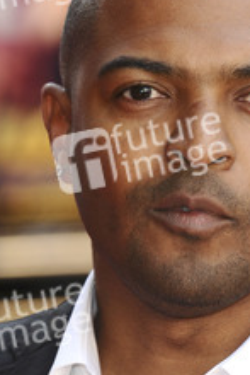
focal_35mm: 395
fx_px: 4107
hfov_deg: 3.5
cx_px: 190
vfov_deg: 5.2
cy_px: 239
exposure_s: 1/200
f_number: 5
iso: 320
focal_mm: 145
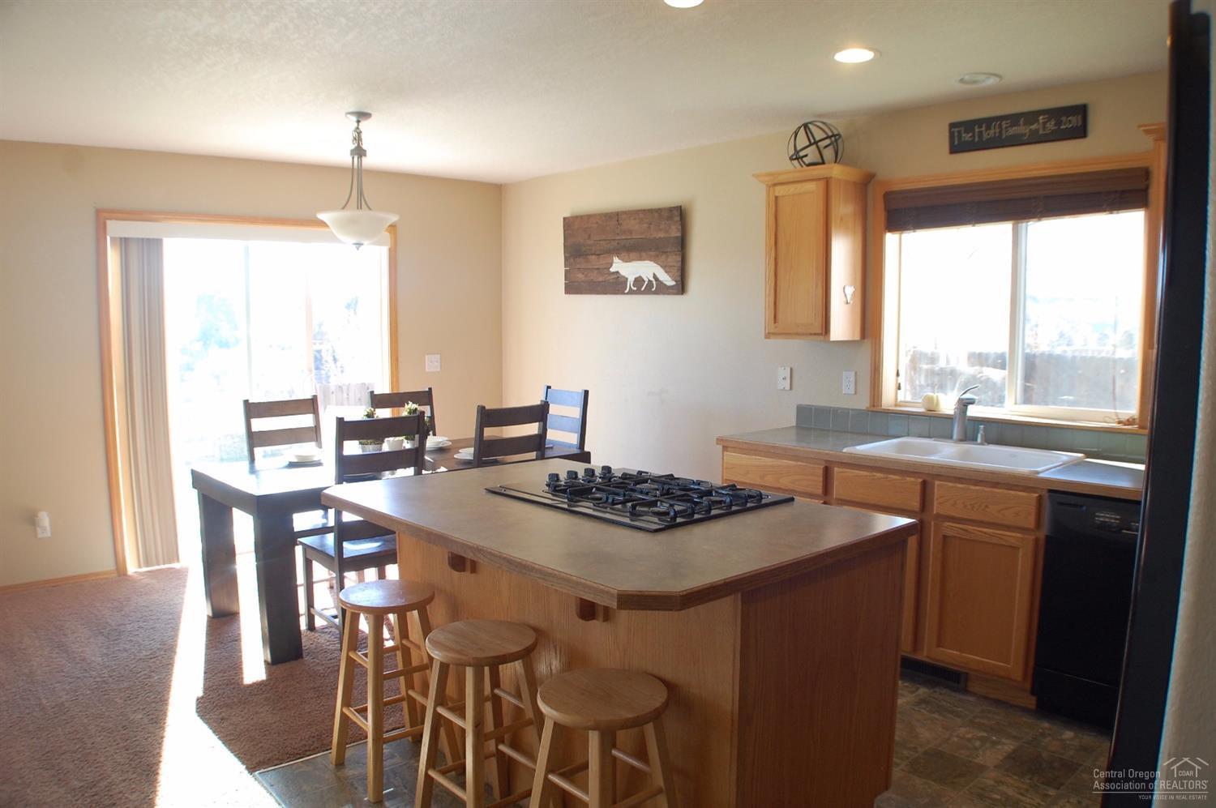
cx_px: 608
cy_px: 404
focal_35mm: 33
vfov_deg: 39.9
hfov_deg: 57.3
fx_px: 1114
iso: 400
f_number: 4.5
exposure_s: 1/80
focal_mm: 22
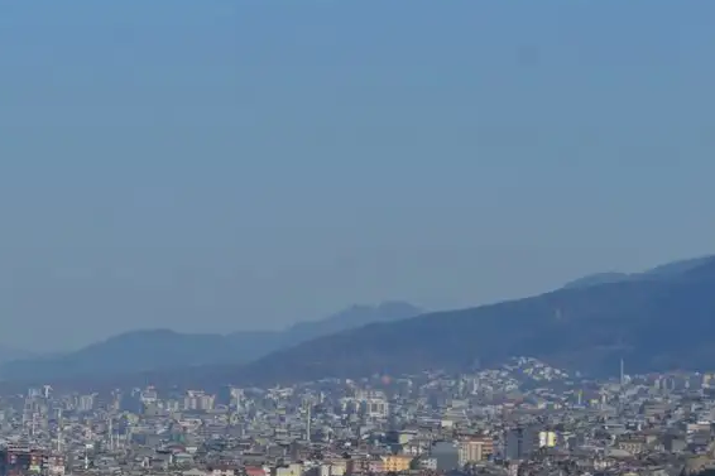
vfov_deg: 6.9
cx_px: -135
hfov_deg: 10.2
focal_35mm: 199
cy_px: 317
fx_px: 3955
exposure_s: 1/250
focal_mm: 55
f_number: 8
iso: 100
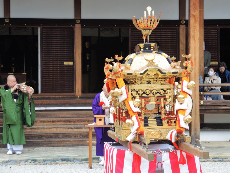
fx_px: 698
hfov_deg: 18.7
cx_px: 115
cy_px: 86
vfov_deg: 14.1
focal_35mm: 105
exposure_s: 1/160
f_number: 3.5
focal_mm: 22.1
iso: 80
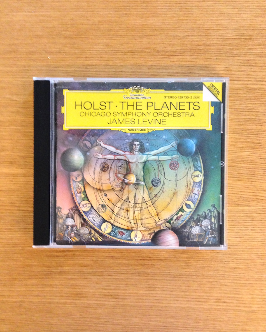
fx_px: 344
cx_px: 131
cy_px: 161
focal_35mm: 35
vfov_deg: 51.5
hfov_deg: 42.2
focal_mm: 4.13
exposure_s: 1/15
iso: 500
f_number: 2.4
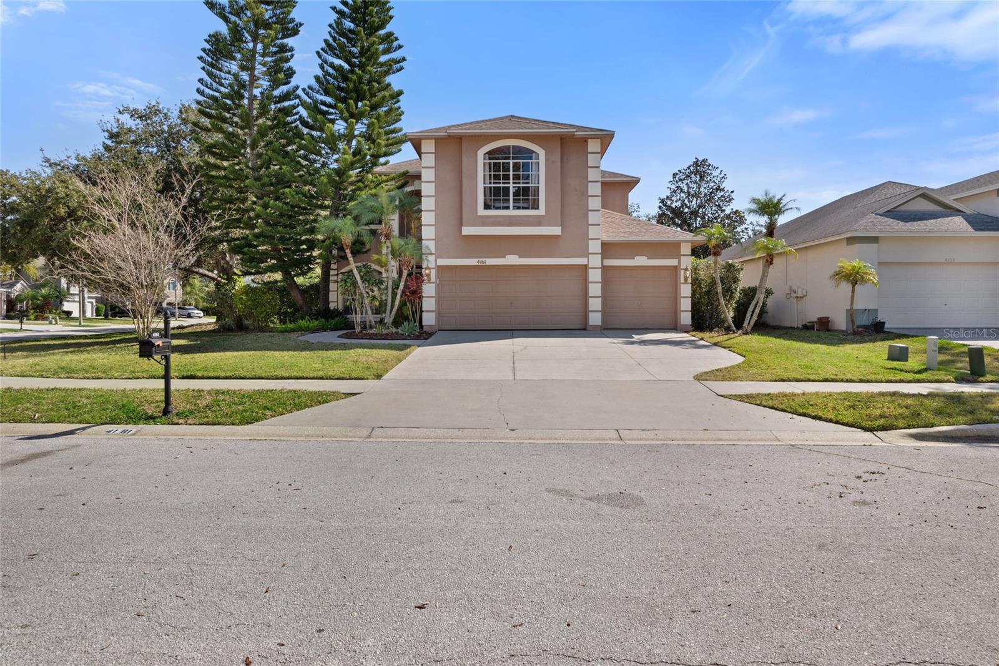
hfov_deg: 81.2
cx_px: 500
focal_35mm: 21
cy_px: 333
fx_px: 583
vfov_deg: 59.5
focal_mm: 21
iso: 250
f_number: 9
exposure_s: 1/640
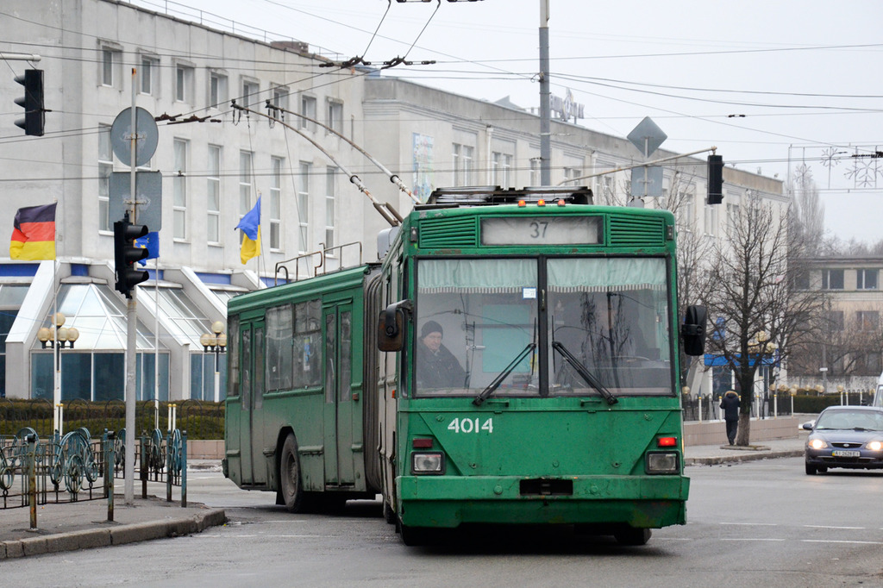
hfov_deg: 18.2
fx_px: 2758
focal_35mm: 112
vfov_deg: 12.2
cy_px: 294
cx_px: 442
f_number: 5.3
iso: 1100
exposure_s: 1/500
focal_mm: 75
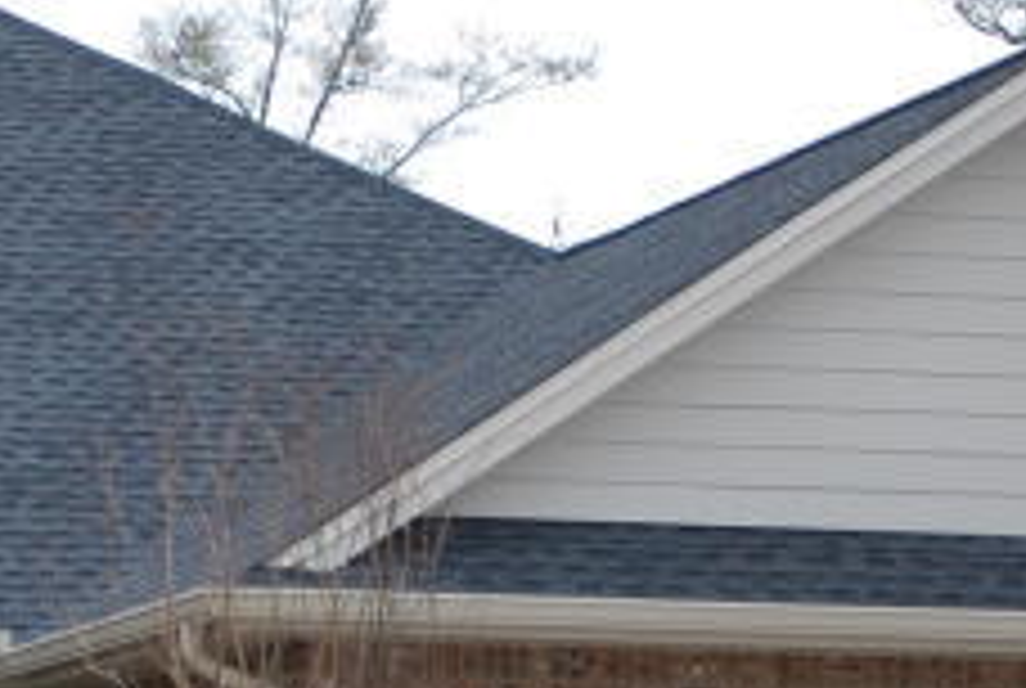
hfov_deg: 10.2
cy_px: 409
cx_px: 32
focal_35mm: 200
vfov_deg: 6.9
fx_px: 5711
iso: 250
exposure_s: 1/60
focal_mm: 34
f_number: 4.5
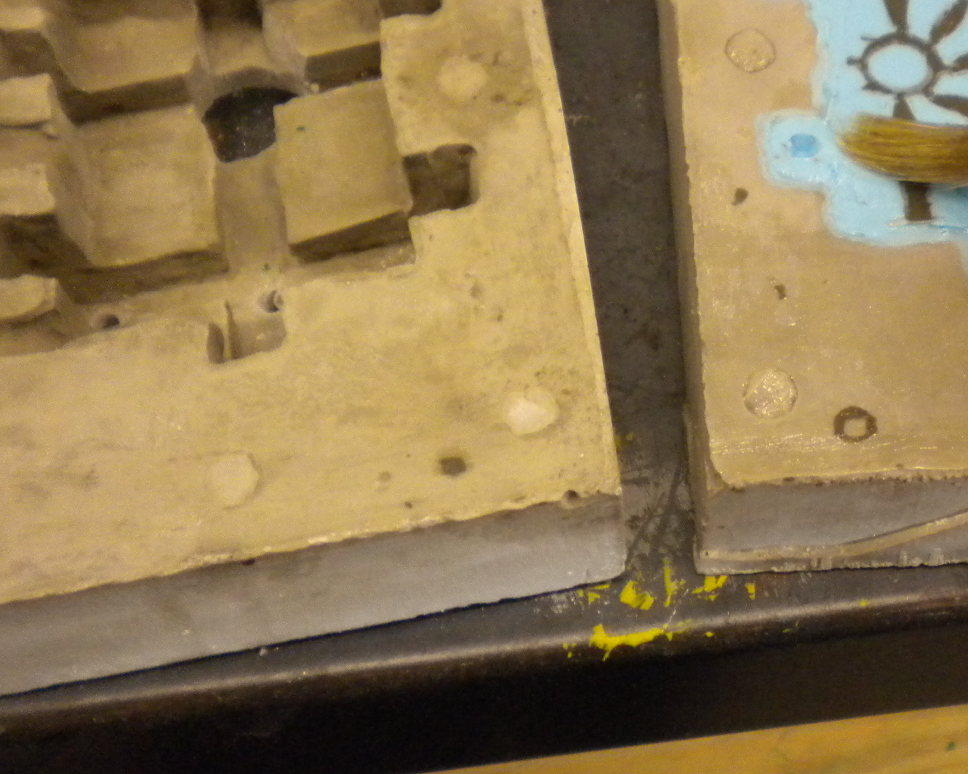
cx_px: 731
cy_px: 224
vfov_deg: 25.6
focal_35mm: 59
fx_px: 1690
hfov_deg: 31.4
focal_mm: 6.3
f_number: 3.1
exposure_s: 1/66.2
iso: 514
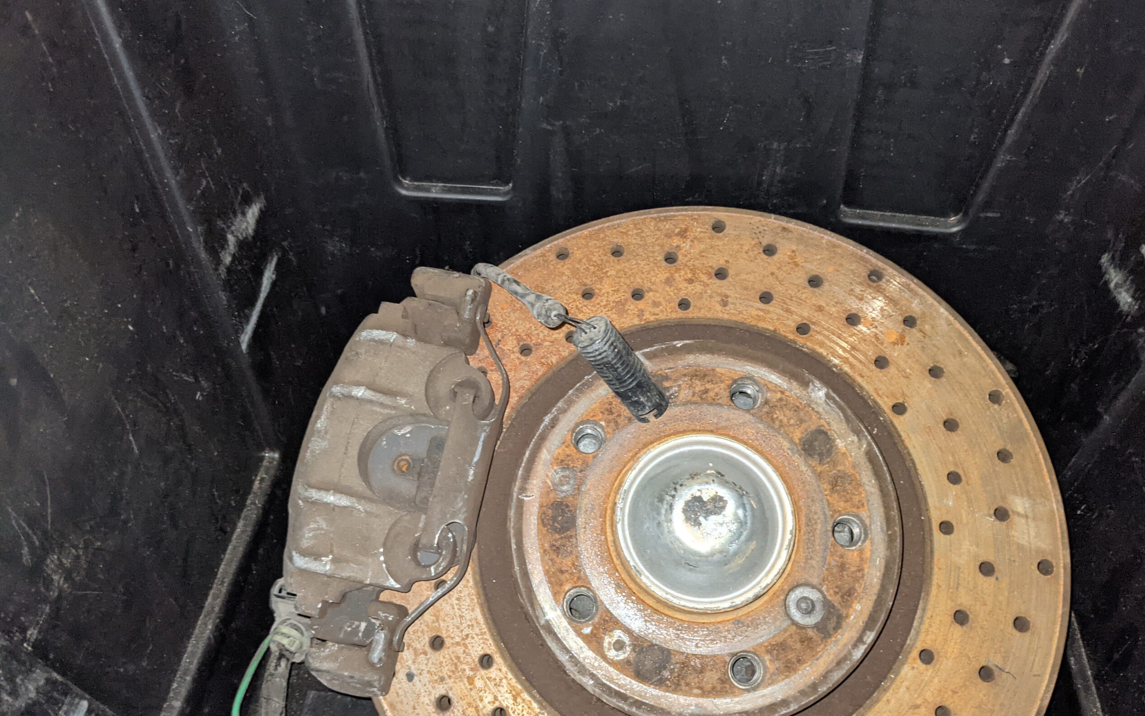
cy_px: 407
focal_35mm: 29
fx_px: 905
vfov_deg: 43.1
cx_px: 576
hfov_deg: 64.6
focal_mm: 4.38
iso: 527
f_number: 1.73
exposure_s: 1/40
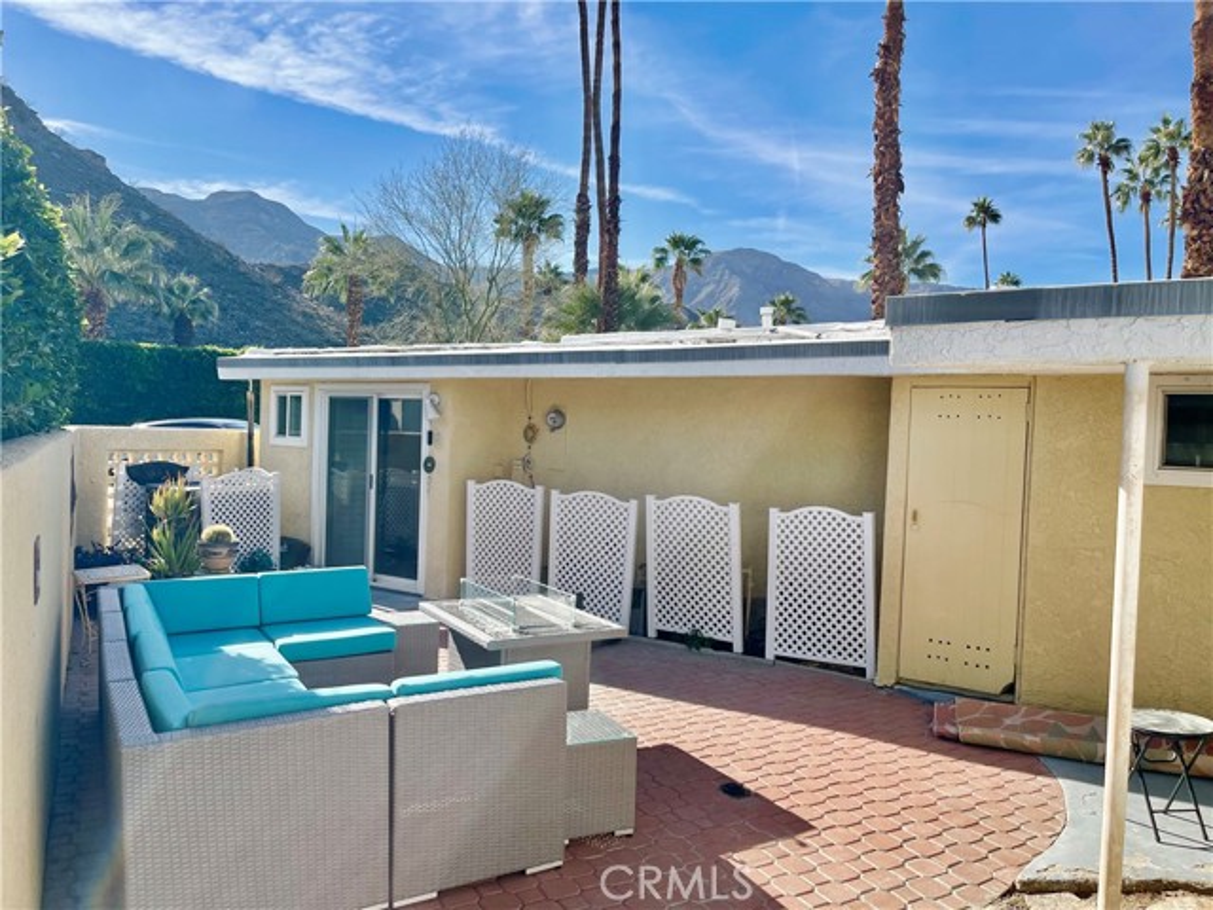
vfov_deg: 54.9
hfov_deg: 69.4
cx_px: 606
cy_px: 455
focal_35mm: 25
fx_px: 876
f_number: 1.6
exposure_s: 1/2857
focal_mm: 5.1
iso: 32
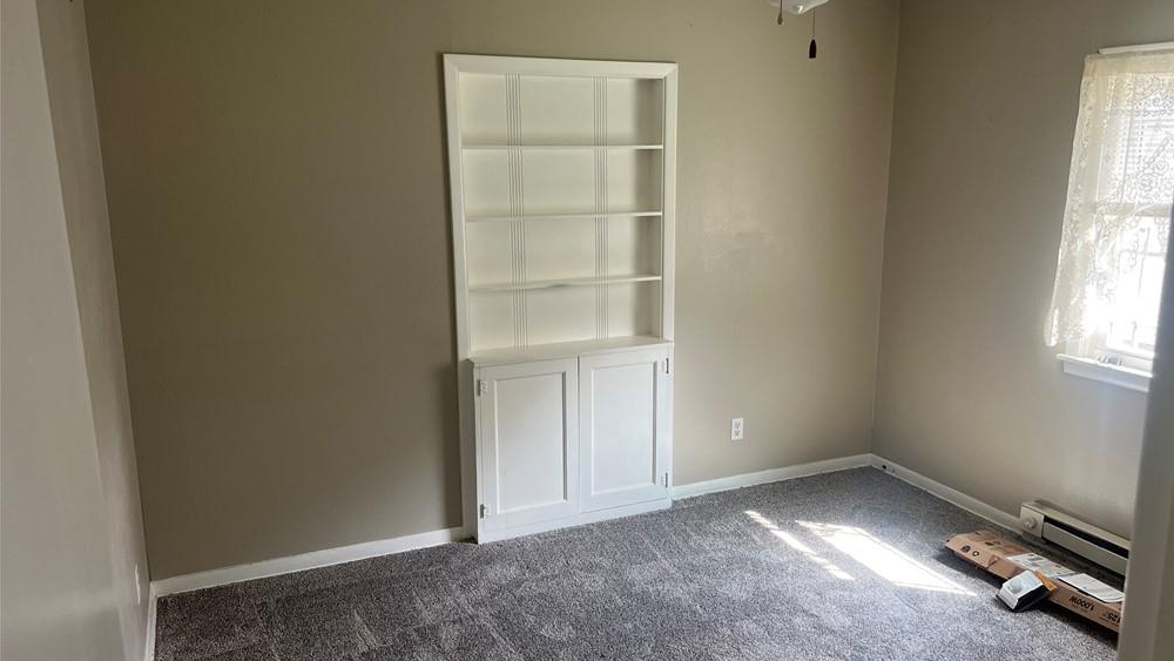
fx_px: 903
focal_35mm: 29
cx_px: 600
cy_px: 335
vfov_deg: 40.2
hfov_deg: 66.0
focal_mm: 5.7
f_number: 1.5
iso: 125
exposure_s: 1/121
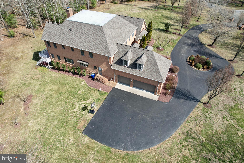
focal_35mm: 22
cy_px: 82
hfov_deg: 78.6
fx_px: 149
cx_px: 122
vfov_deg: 57.2
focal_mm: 8.38
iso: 100
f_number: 2.8
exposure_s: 1/1000
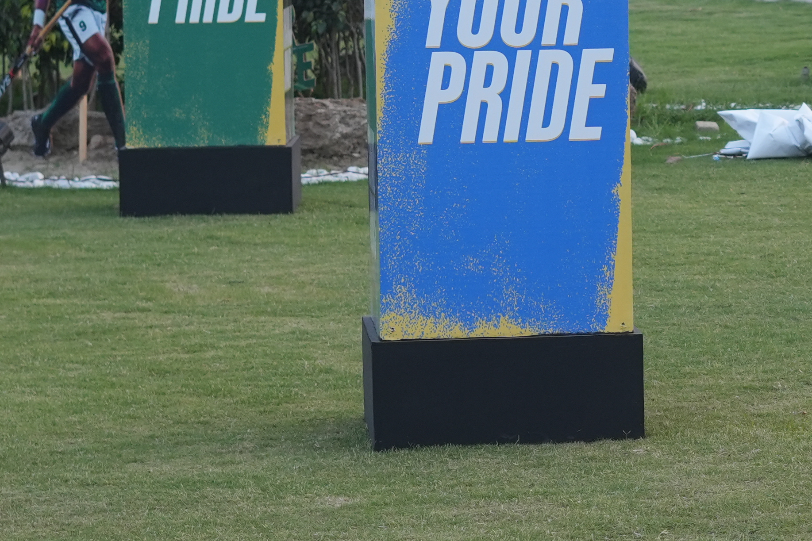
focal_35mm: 191
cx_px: 884
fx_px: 4307
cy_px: 115
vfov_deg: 7.2
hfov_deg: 10.6
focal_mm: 50
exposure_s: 1/160
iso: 400
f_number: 4
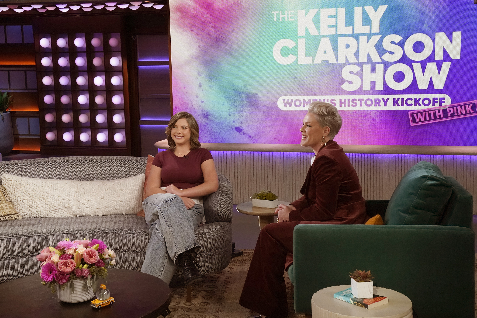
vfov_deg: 26.0
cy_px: 159
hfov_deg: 38.2
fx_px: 689
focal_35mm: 52
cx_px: 238
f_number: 9
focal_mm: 52
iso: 8000
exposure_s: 1/125
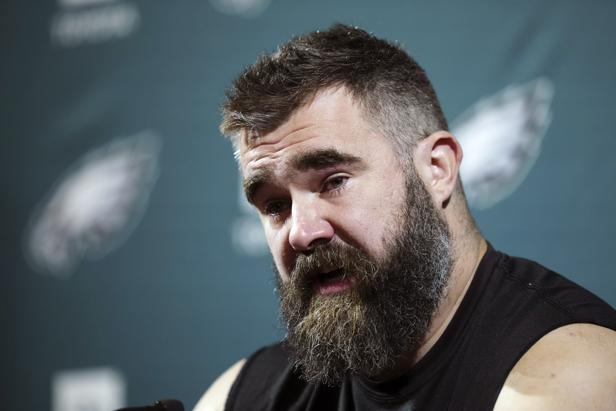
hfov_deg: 5.2
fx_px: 6844
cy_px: 206
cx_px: 308
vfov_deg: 3.4
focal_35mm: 400
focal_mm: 400
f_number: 2.8
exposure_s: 1/400
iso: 3200
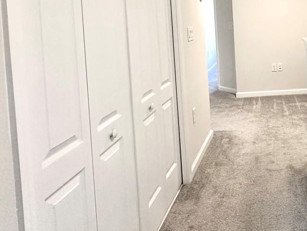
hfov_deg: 47.6
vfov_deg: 37.9
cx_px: 272
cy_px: 23
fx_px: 310
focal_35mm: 35
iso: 250
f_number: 2.2
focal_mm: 2.22
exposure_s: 1/120
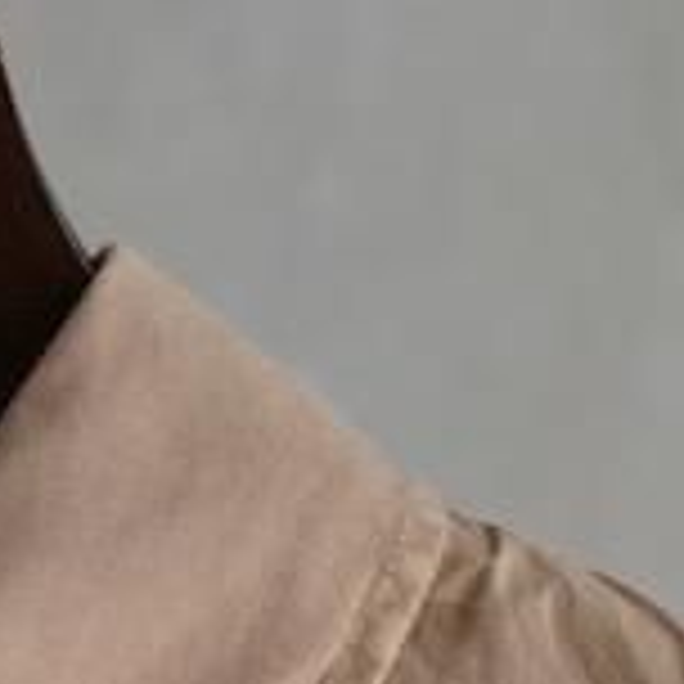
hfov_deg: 7.3
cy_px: 684
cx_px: -263
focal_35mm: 238
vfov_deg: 7.3
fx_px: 5321
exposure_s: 1/60
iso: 1000
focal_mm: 50
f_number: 3.5
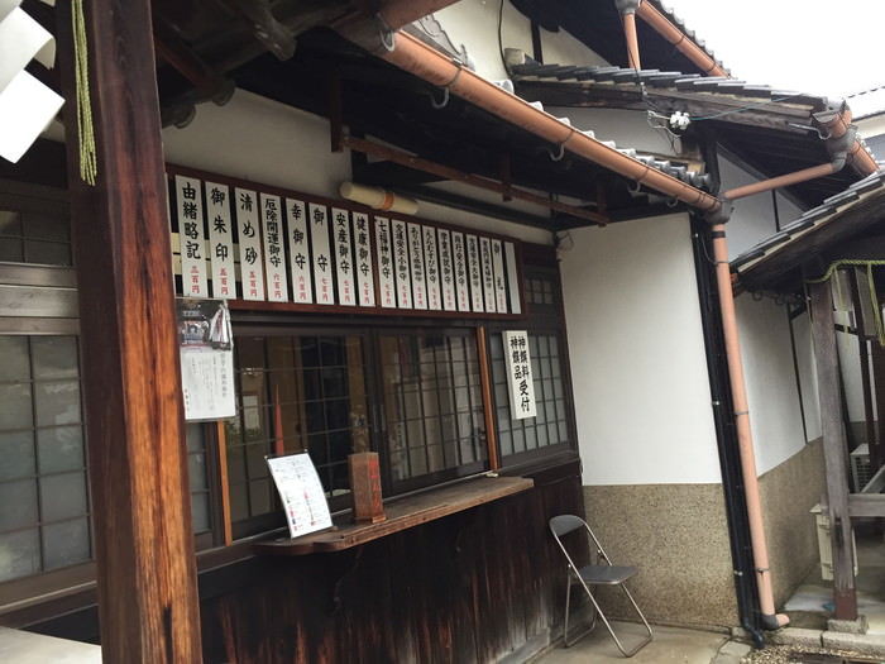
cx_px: 442
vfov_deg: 48.2
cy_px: 332
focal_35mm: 29
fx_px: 741
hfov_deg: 61.7
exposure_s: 1/30
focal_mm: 4.15
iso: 50
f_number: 2.2
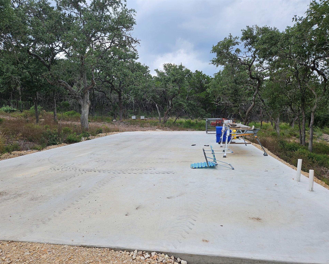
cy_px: 132
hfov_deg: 70.3
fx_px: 234
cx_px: 163
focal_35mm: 24
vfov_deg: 58.8
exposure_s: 1/1304
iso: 25
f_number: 1.8
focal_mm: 5.4
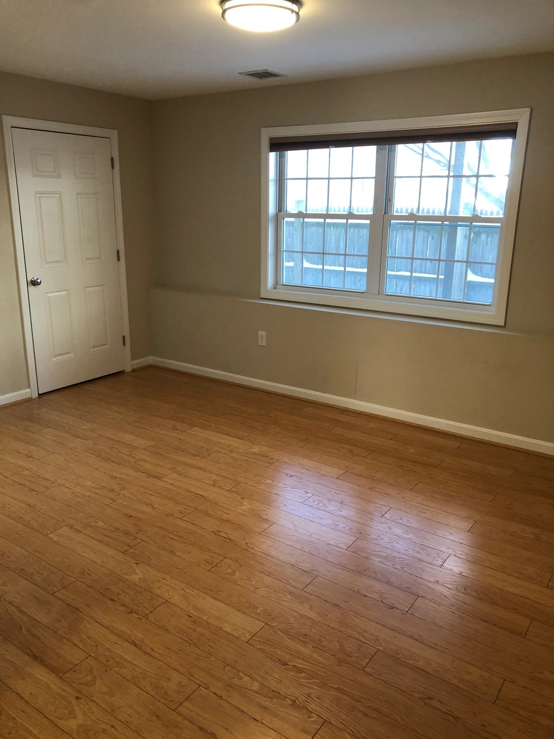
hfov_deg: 49.7
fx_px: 597
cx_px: 277
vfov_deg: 63.4
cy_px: 370
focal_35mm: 28
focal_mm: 3.99
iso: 40
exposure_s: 1/30
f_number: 1.8
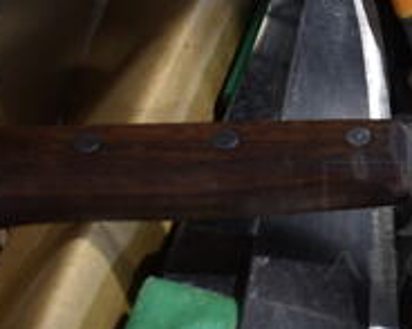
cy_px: 170
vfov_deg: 18.3
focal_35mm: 84
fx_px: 1024
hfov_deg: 20.5
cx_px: 560
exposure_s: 1/30
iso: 450
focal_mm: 18
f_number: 3.5
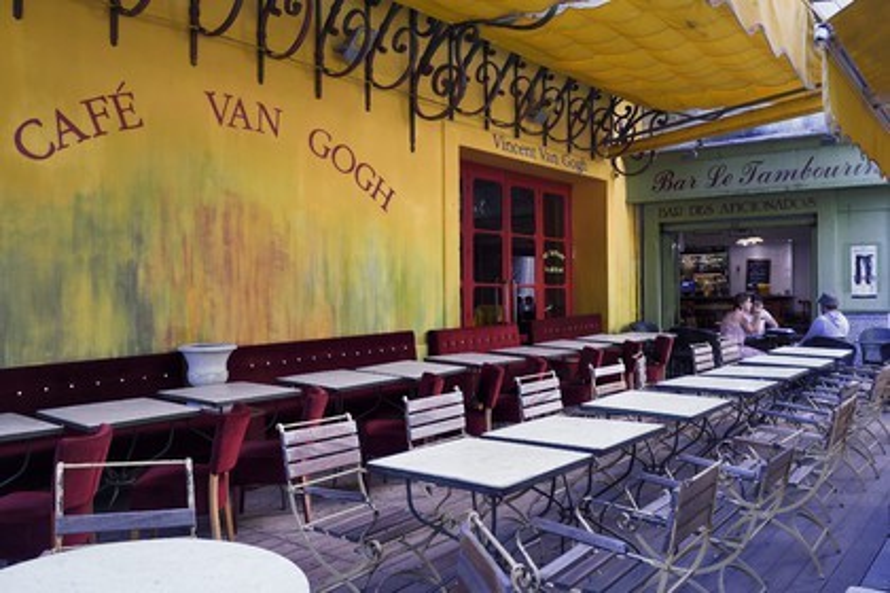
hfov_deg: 61.9
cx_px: 445
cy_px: 296
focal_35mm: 30
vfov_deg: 43.6
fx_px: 742
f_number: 7.1
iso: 800
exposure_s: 1/100
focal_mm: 30
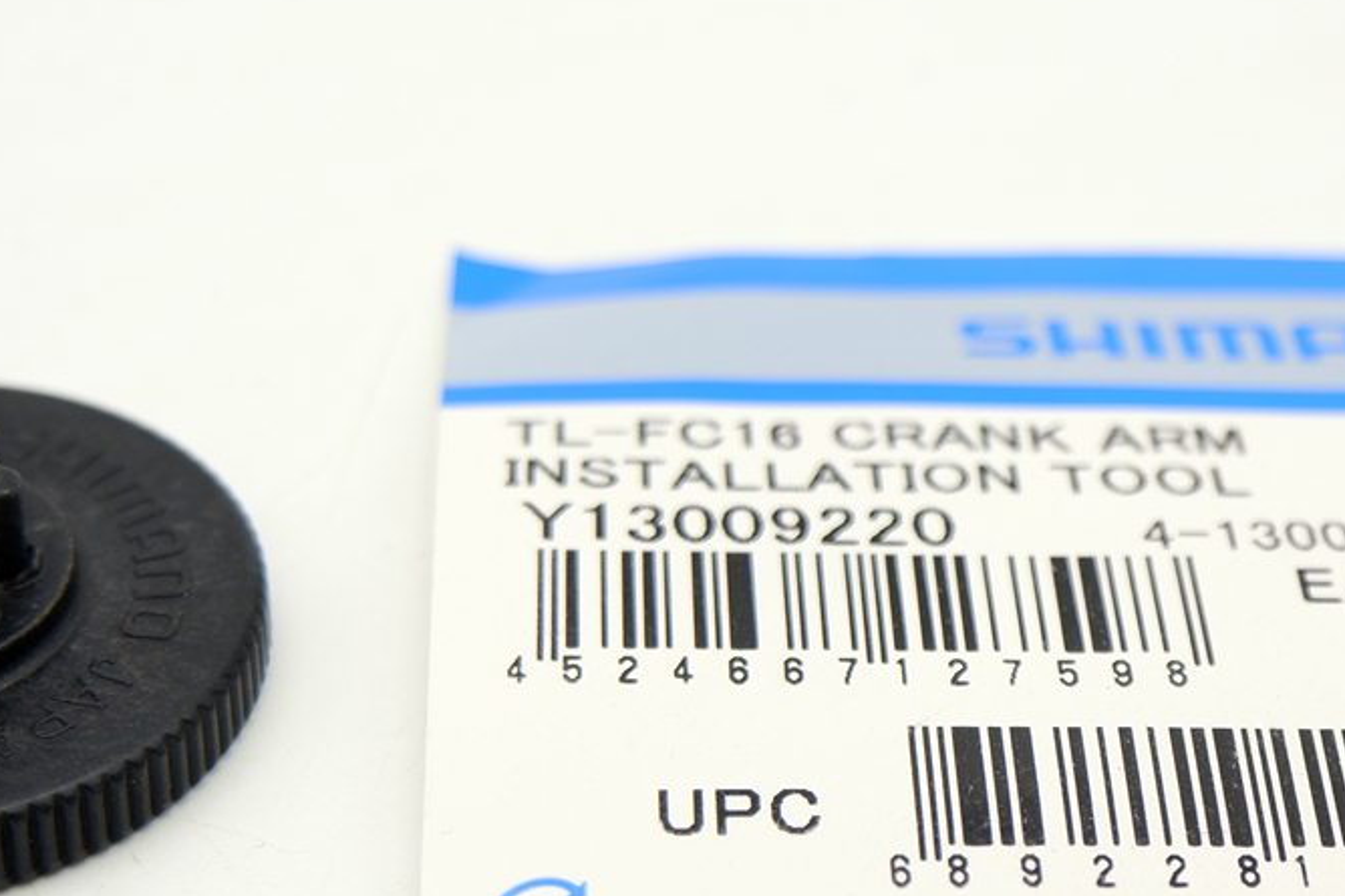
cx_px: 719
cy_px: 489
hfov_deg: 22.4
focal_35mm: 91
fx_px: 3399
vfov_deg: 15.0
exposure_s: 1/125
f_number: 4.7
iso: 200
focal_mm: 30.5
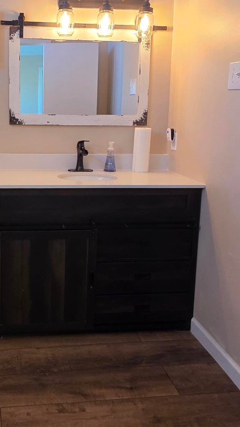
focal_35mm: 33
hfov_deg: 34.4
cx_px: 43
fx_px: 373
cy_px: 158
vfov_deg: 58.7
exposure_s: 1/60
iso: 250
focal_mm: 2.2
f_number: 1.9
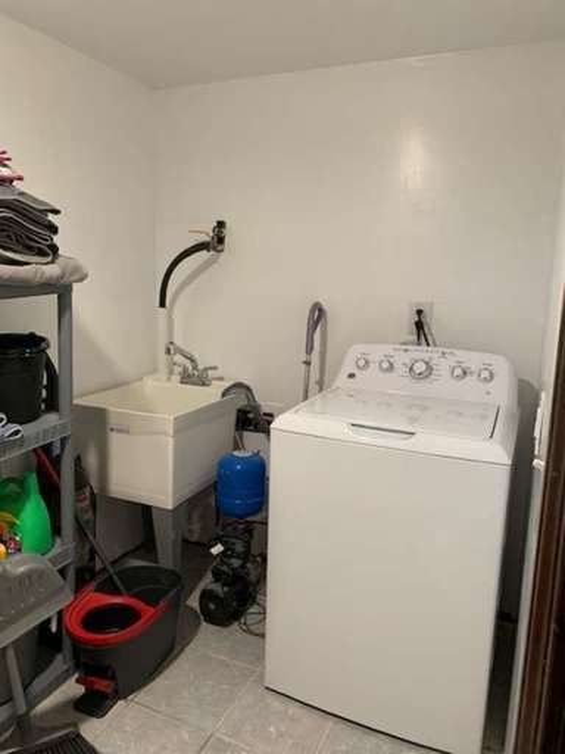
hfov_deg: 53.1
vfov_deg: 67.3
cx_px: 282
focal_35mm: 26
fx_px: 566
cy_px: 377
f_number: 1.8
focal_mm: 4.25
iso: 200
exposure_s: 1/60
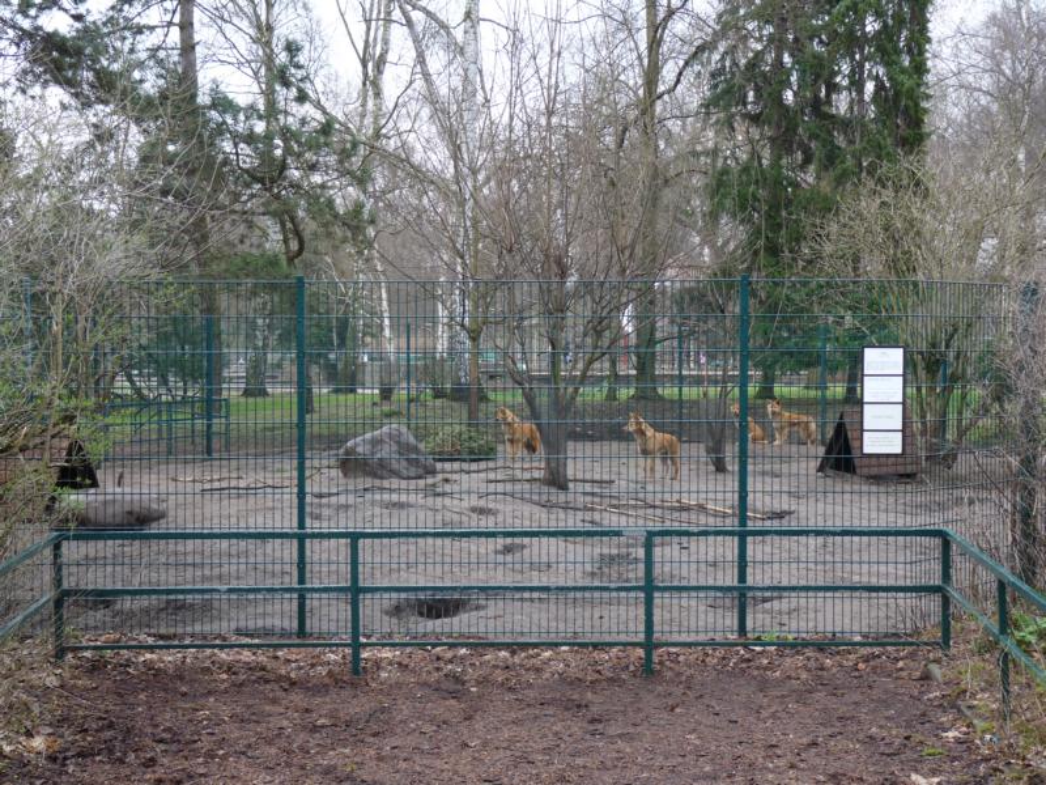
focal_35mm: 53
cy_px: 392
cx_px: 523
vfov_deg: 27.5
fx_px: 1602
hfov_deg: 36.2
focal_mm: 9.5
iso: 100
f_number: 3.2
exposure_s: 1/80
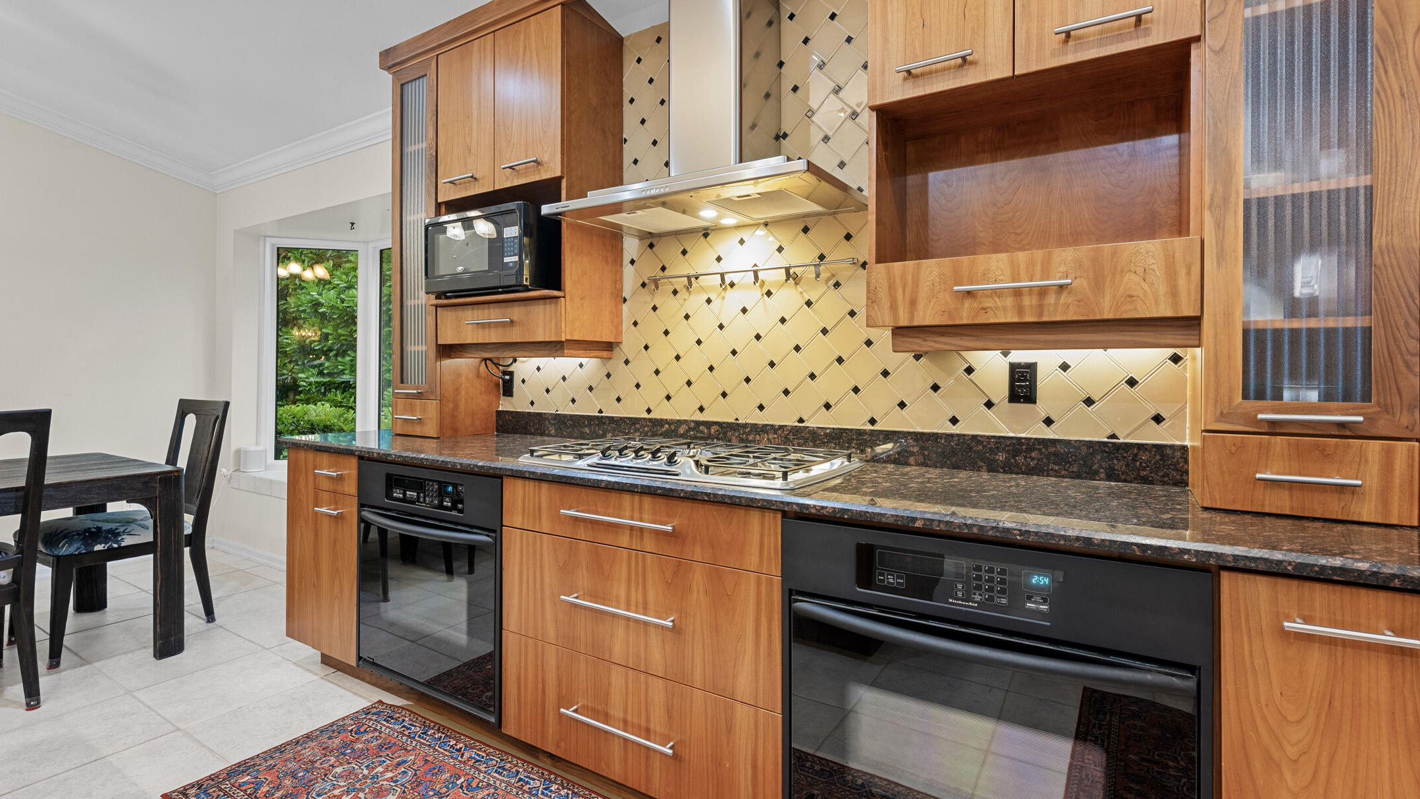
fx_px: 640
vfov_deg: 63.9
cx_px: 714
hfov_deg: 95.9
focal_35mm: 17
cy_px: 379
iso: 500
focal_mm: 14
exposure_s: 1/2.5
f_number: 7.1
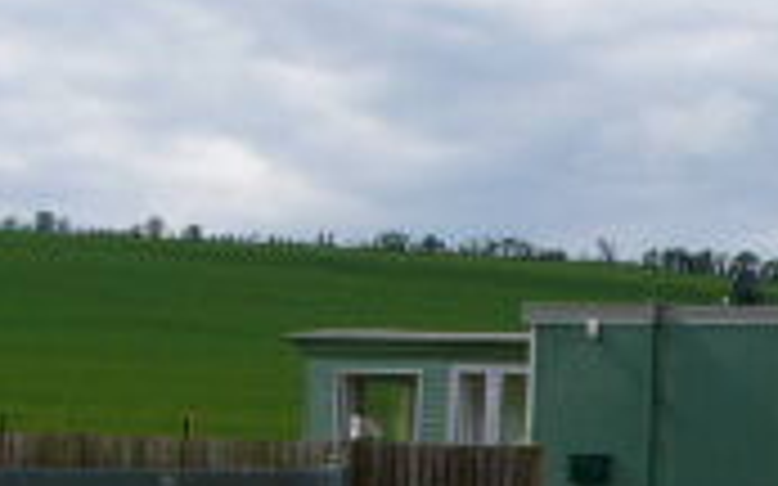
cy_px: 405
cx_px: 1106
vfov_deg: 9.3
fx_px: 2989
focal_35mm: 141
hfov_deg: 14.0
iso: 50
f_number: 5.2
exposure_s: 1/500
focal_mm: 6
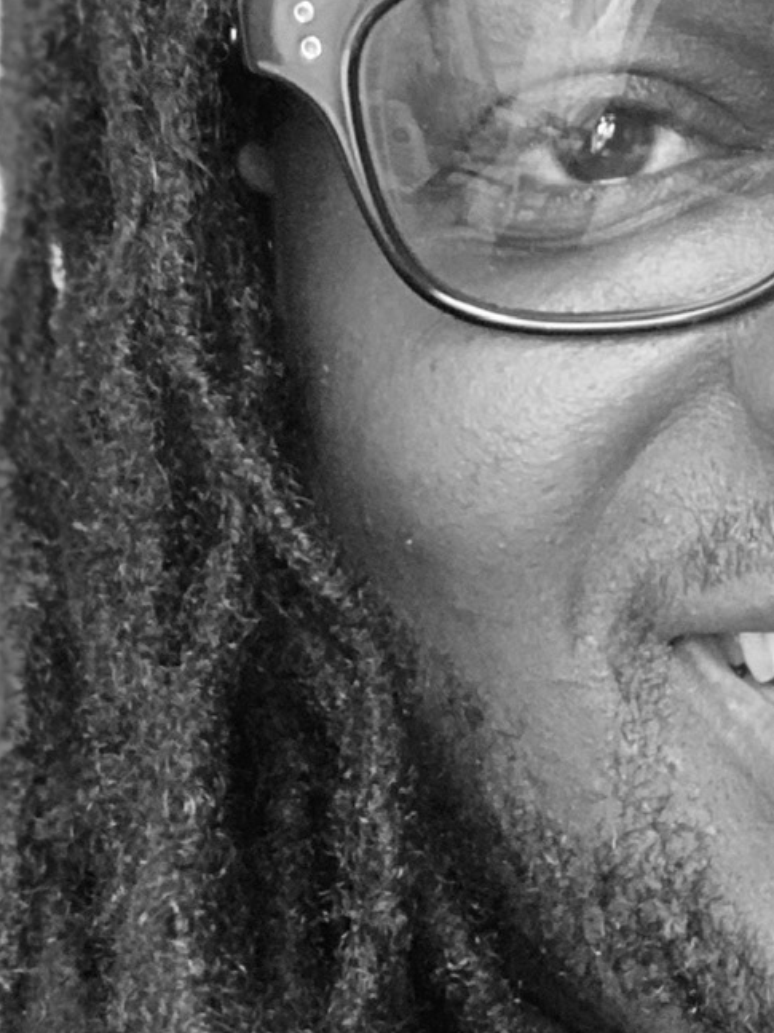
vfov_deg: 20.6
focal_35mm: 95
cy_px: 604
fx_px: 2833
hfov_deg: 14.8
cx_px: 1028
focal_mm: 2.71
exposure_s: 1/60
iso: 250
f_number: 2.2
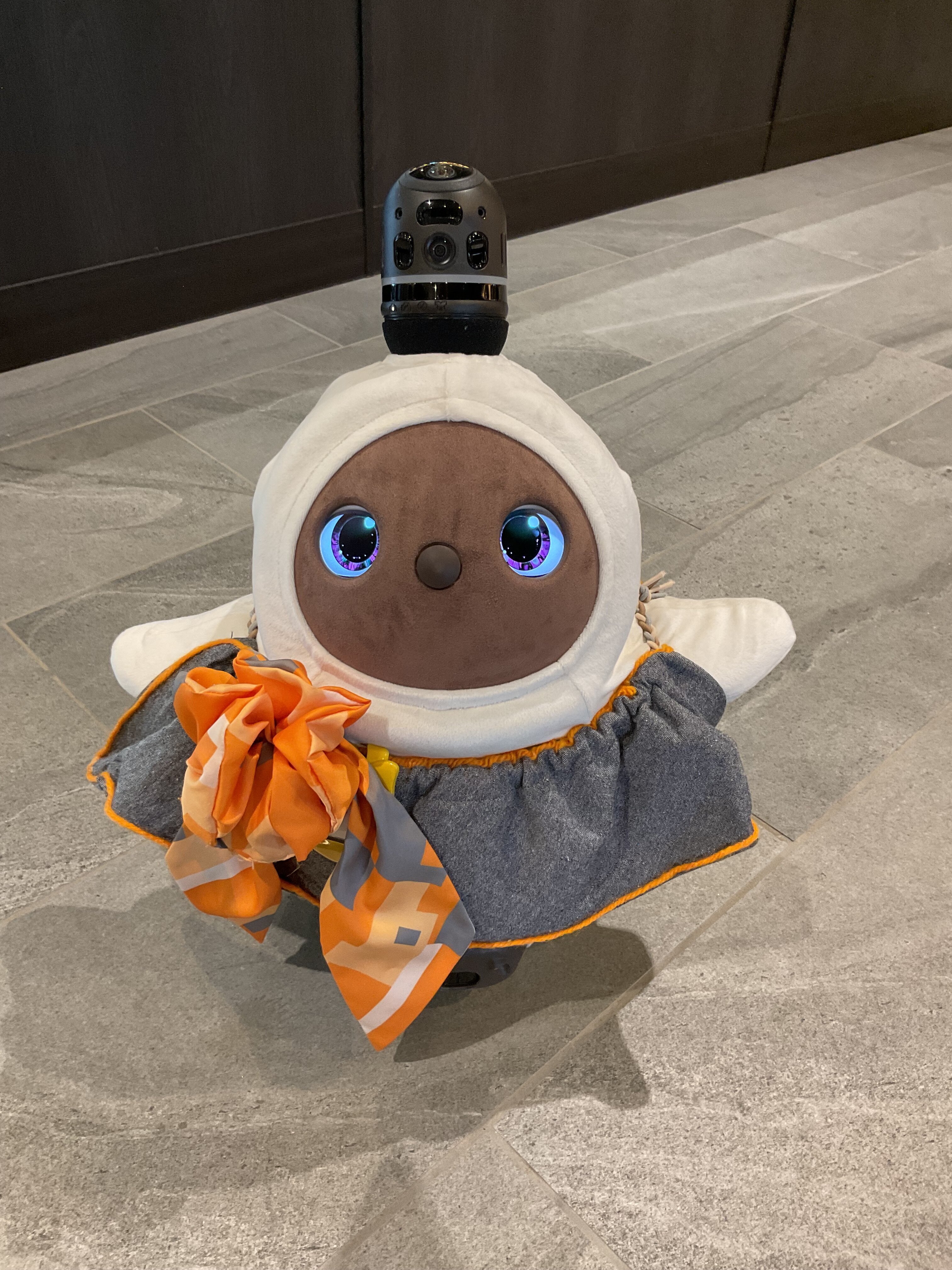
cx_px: 476
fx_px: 1063
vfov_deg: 61.7
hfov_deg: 48.2
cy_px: 635
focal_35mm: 29
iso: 100
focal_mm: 3
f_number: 1.8
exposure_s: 1/50
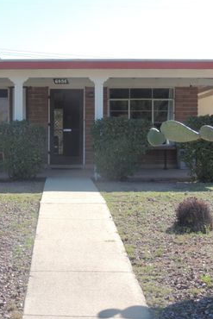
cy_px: 158
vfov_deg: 30.5
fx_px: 585
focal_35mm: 66
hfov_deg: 20.4
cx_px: 40
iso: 100
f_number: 3.5
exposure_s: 1/400
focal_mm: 8.3
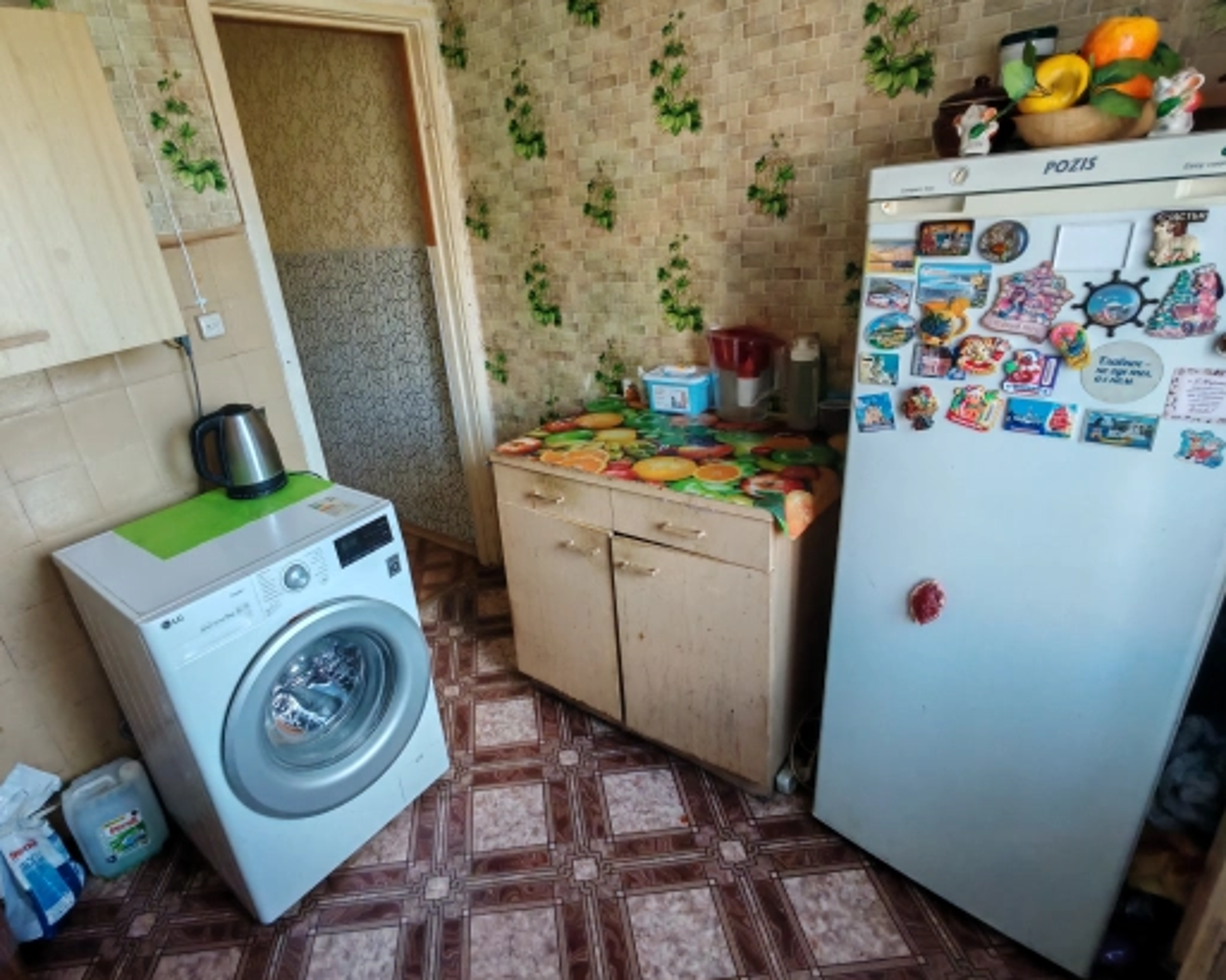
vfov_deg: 70.8
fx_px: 689
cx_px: 516
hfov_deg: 82.7
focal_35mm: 19
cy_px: 495
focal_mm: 1.96
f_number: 2.2
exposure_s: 1/33
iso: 200
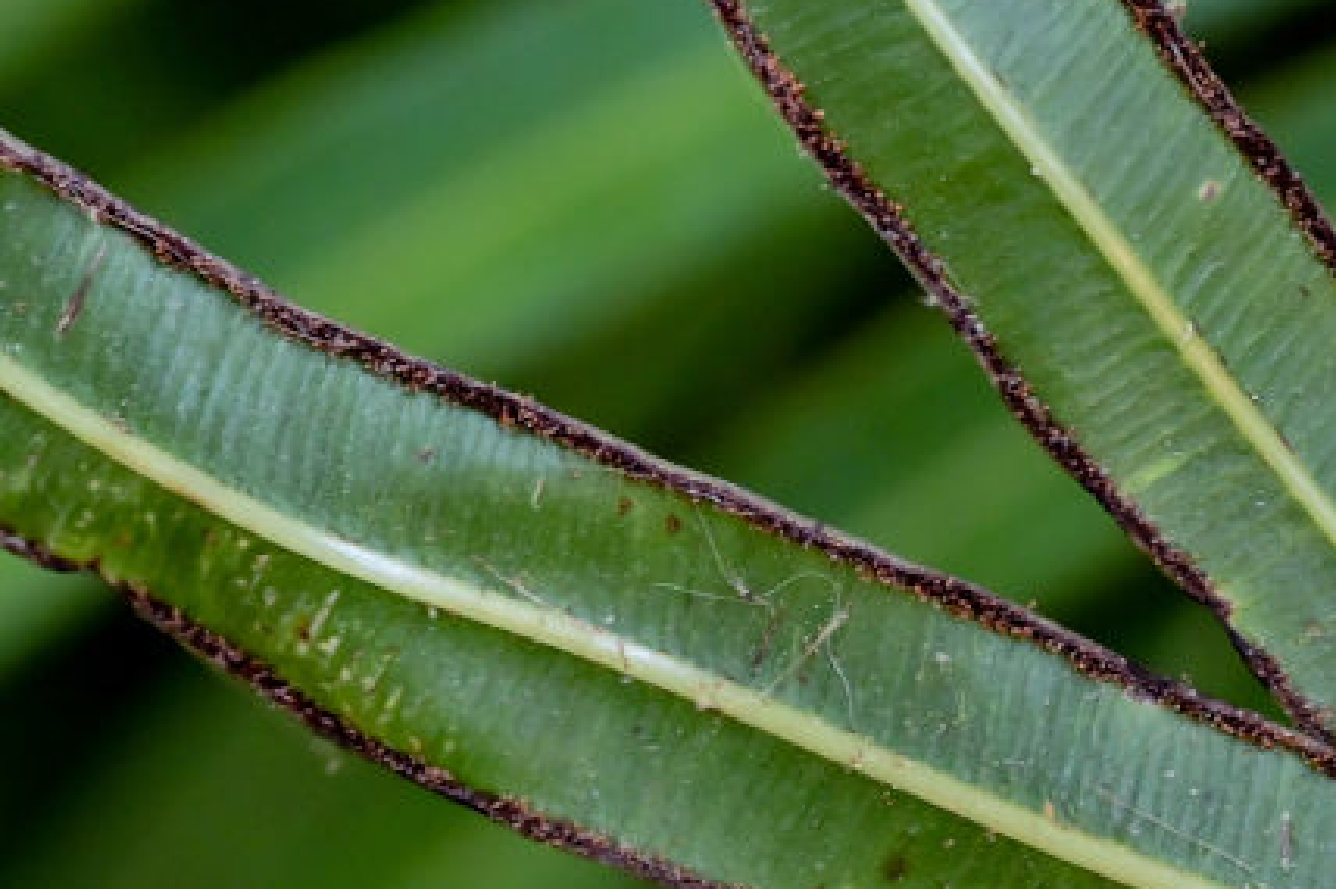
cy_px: 630
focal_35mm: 374
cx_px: 1149
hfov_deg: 5.5
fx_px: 13888
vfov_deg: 3.7
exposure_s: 1/125
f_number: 5.6
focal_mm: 89
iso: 2500
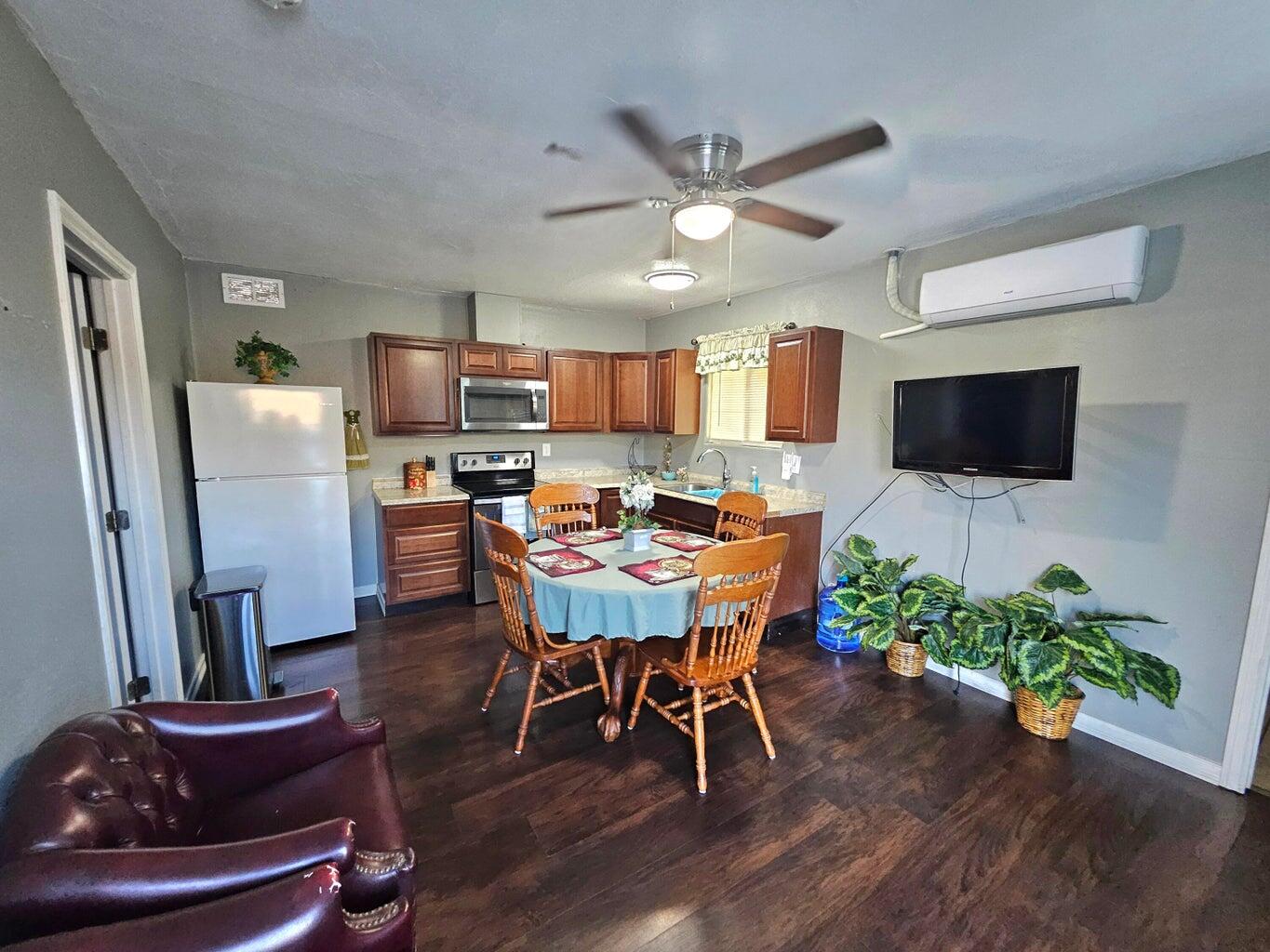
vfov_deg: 89.9
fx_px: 477
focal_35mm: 13
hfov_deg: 106.2
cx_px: 635
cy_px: 476
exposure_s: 1/30
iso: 320
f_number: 2.2
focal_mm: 1.74
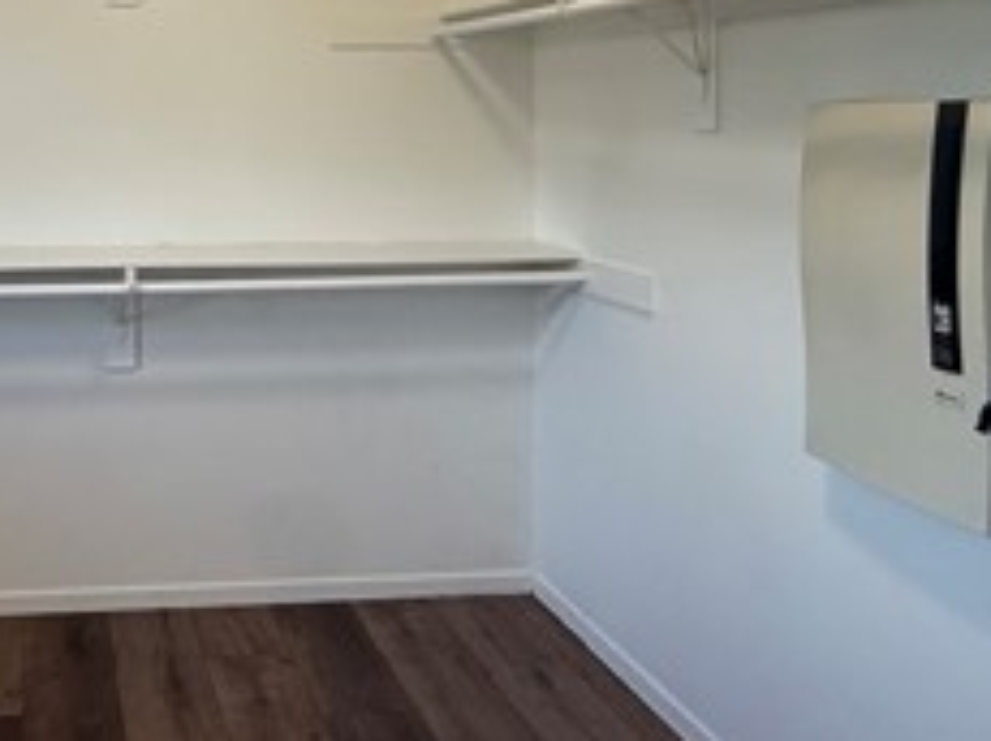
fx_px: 1115
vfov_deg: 35.5
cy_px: 138
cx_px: 129
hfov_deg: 44.3
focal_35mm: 39
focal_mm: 2.22
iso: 320
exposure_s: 1/120
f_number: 2.2
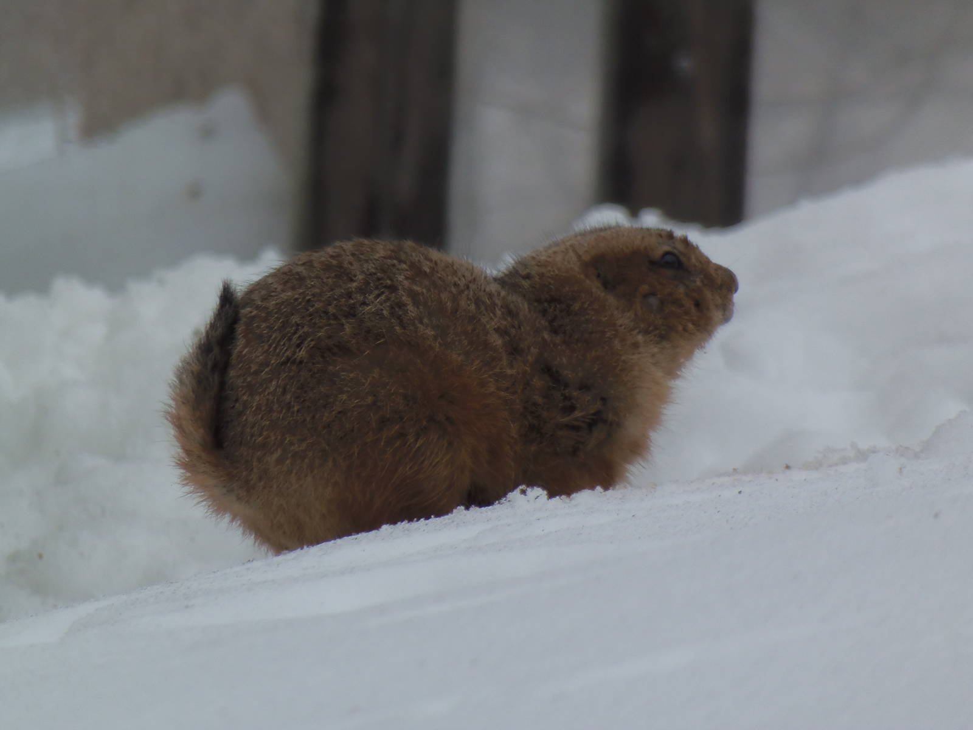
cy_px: 365
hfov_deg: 2.3
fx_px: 24286
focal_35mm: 864
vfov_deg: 1.7
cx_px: 486
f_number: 5.7
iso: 125
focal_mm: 154.8
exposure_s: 1/500
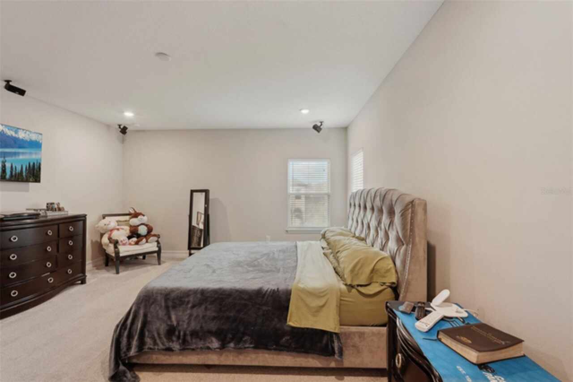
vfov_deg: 73.7
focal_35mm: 16
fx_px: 255
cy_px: 191
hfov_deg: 96.8
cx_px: 286
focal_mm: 16
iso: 400
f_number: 8
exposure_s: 1/8
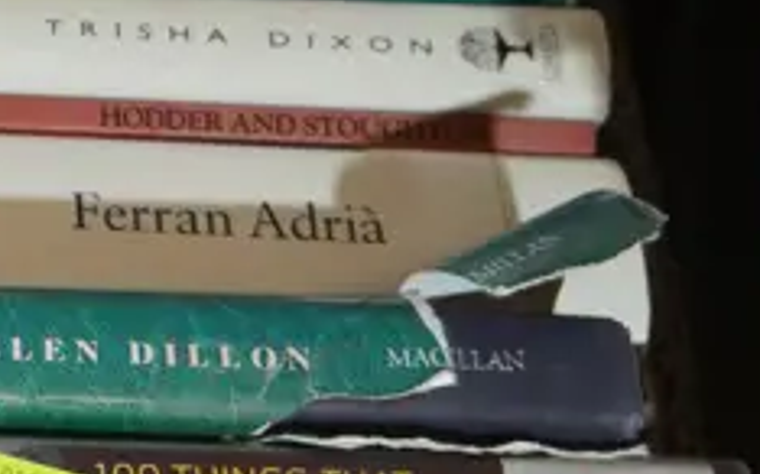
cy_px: 205
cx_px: -330
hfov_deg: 12.0
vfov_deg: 7.8
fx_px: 3457
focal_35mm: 167
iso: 1600
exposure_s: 1/60
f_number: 4
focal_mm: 18
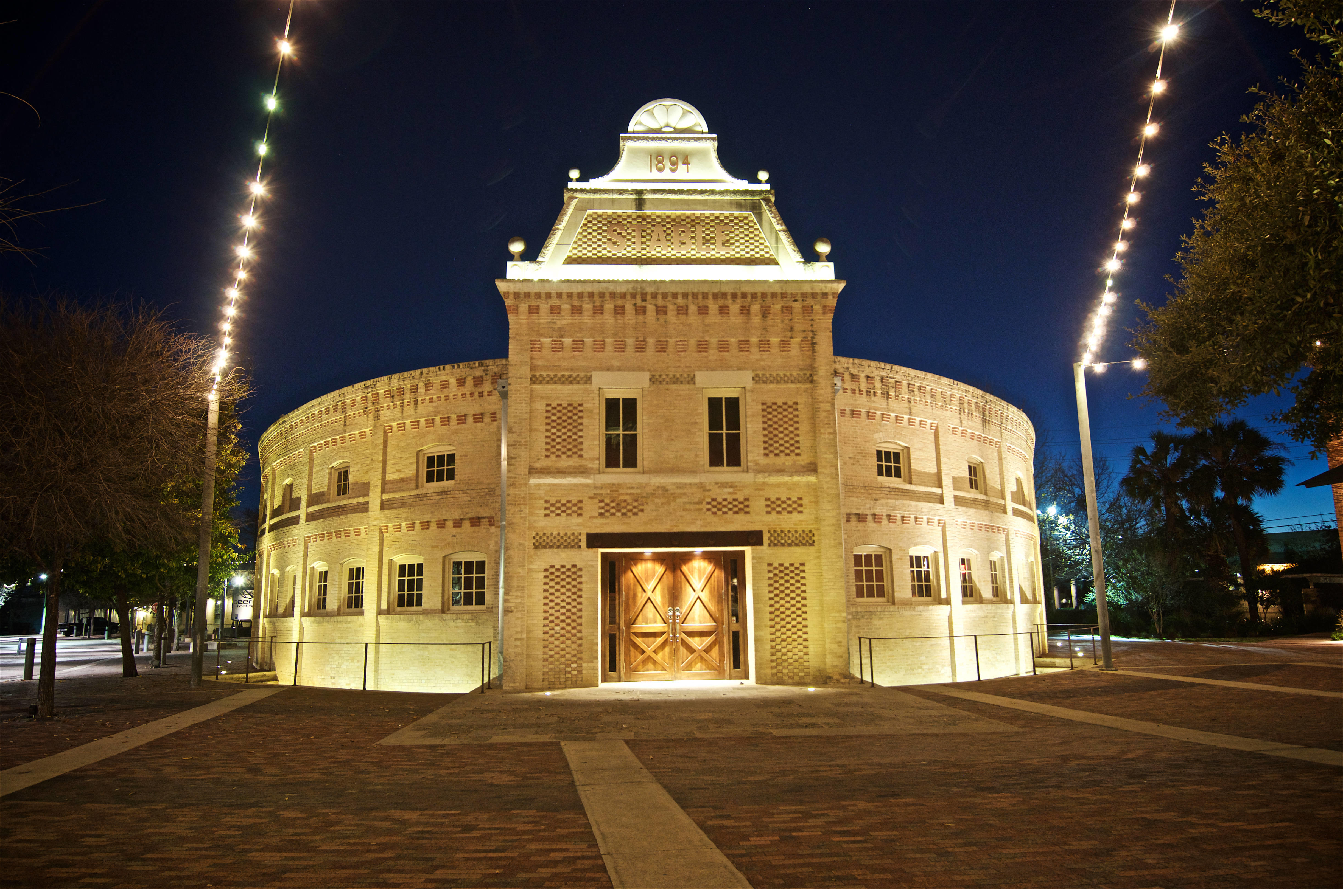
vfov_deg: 52.9
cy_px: 444
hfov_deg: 73.9
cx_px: 672
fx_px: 893
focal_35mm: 24
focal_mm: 16
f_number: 5.6
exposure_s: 1
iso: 800
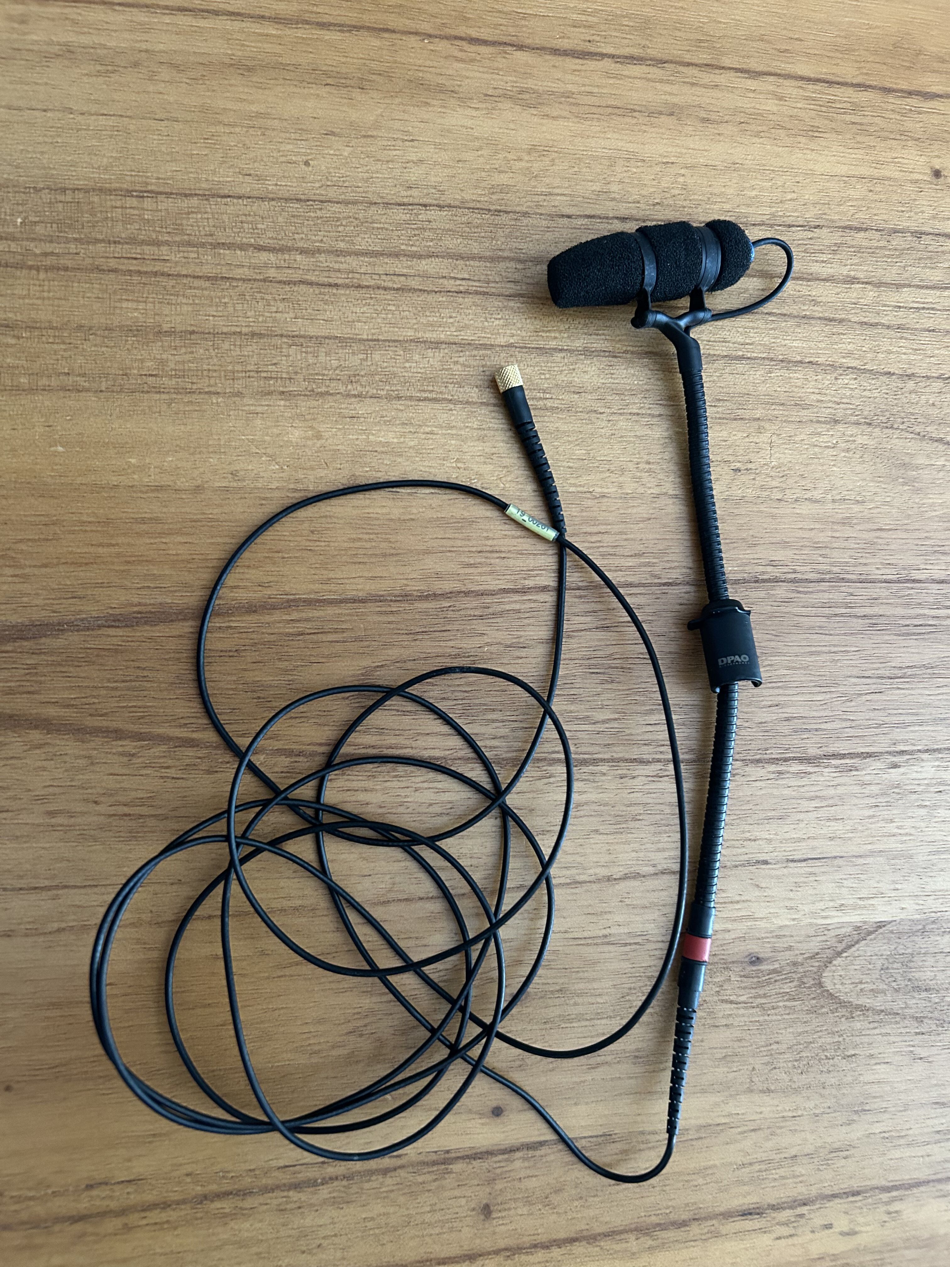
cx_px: 475
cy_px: 634
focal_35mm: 26
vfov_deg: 67.3
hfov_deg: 53.1
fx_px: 951
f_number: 1.5
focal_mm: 5.7
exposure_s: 1/58
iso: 500
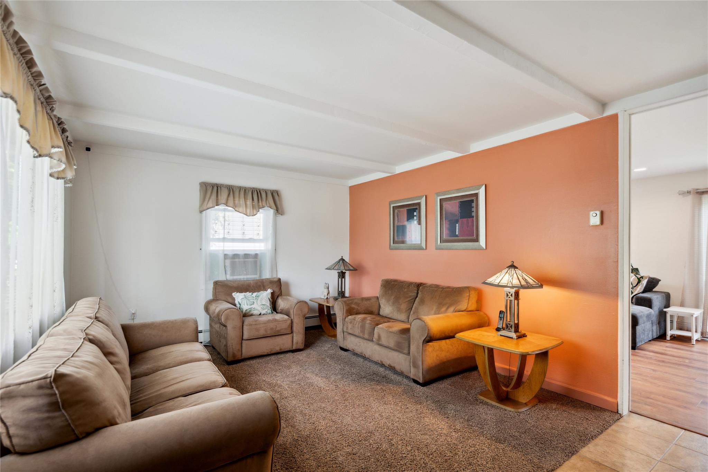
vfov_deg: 73.7
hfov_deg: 96.7
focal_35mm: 16
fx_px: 315
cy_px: 236
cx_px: 354
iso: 400
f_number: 5
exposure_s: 1/80
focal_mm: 16
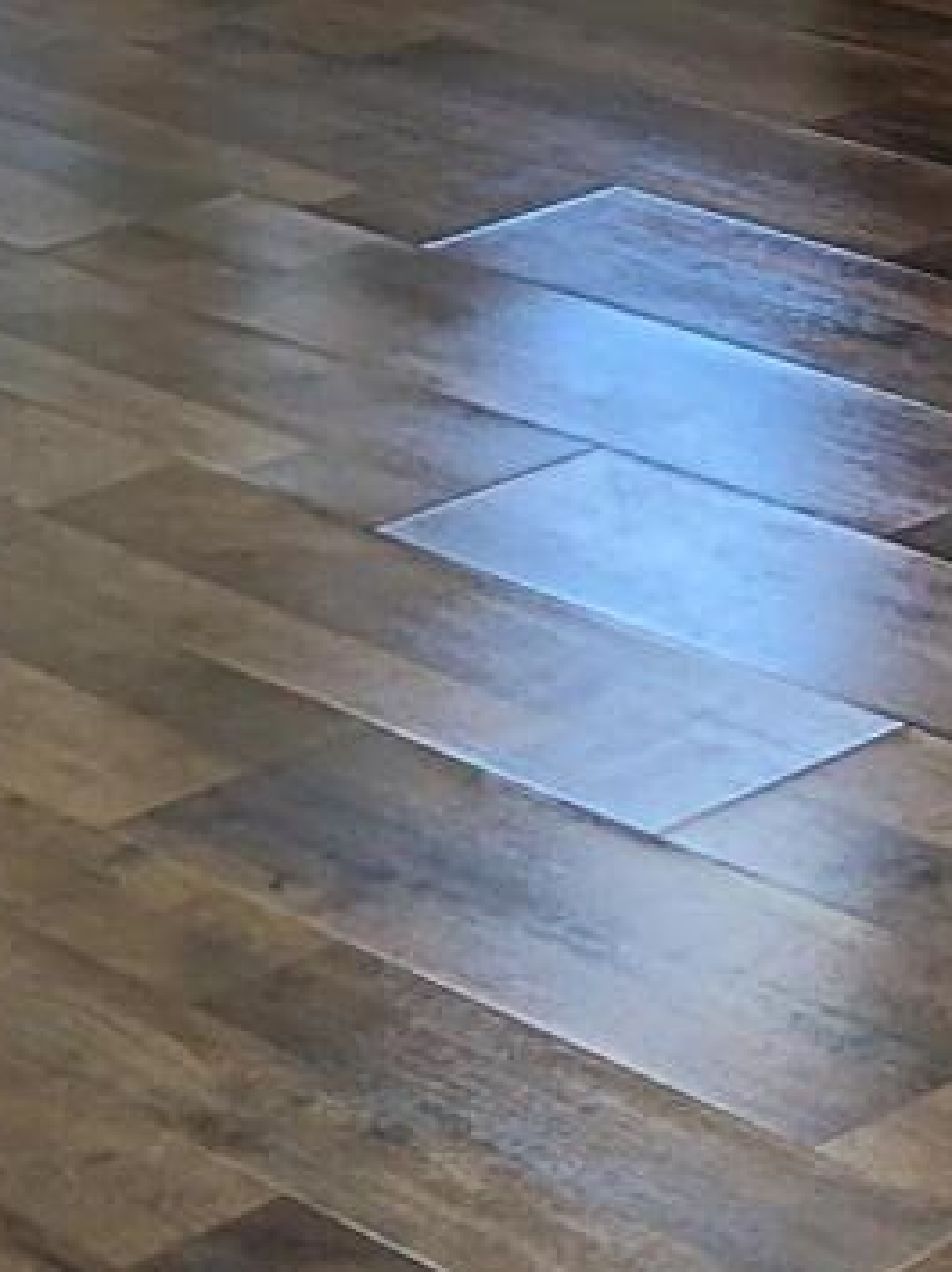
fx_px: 5397
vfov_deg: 13.1
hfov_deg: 9.2
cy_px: -205
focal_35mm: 147
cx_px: 2130
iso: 100
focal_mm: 5.4
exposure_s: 1/120
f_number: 1.8
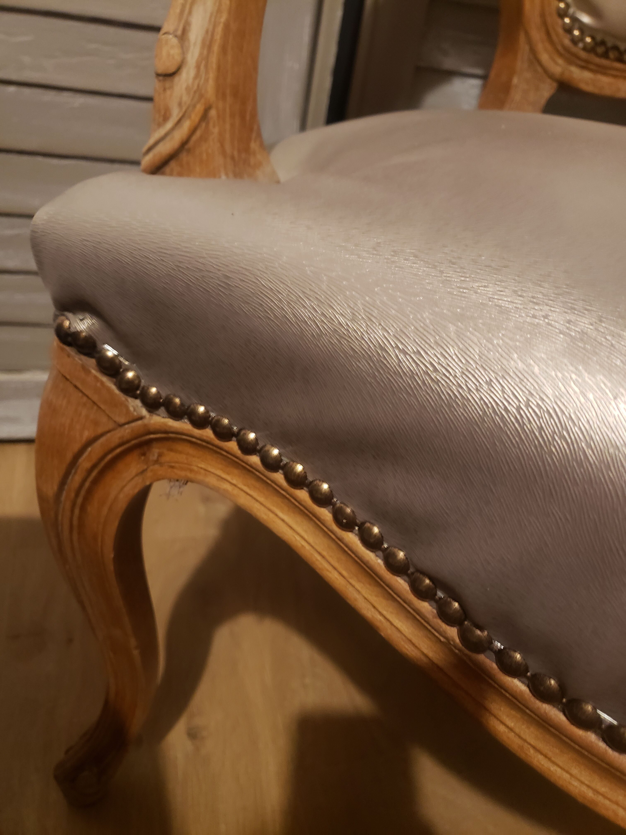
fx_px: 627
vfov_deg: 67.3
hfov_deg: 53.1
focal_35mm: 26
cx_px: 313
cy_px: 418
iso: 250
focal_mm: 4.3
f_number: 1.5
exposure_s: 1/10
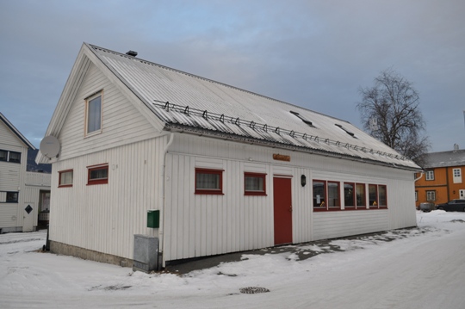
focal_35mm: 27
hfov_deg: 67.4
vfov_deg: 47.8
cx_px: 232
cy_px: 154
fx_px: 348
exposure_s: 1/125
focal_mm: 18
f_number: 5.6
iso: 200
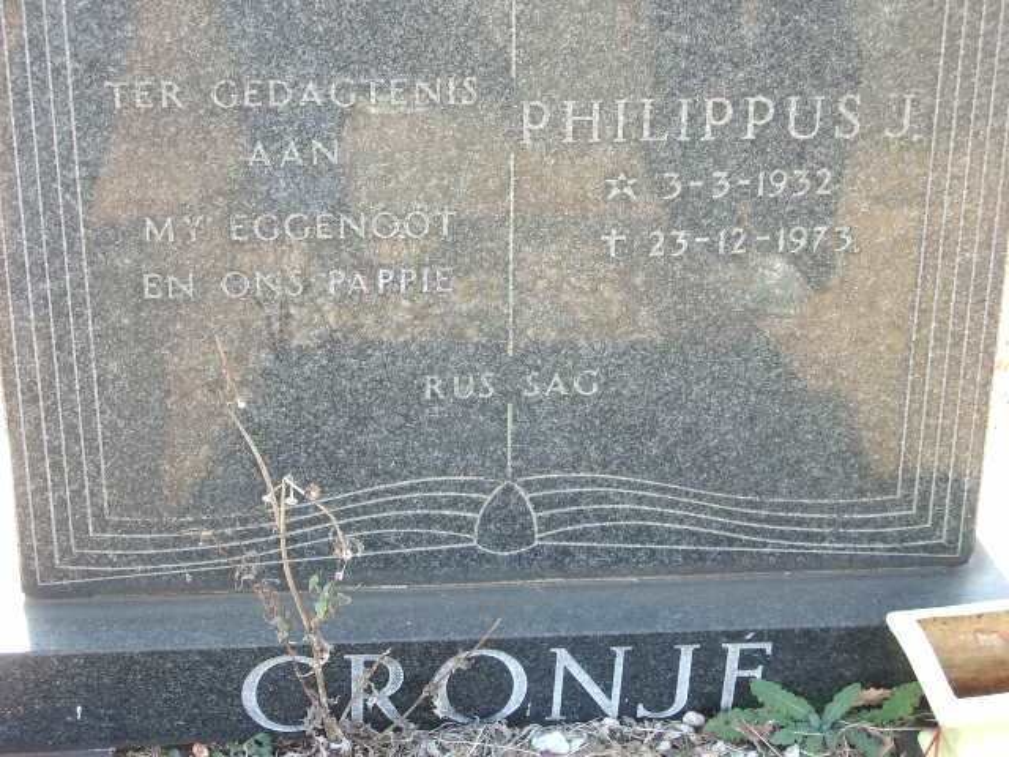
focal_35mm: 74
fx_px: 2157
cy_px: 378
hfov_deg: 26.3
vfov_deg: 19.9
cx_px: 504
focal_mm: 12.2
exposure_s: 1/40
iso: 100
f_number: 3.9
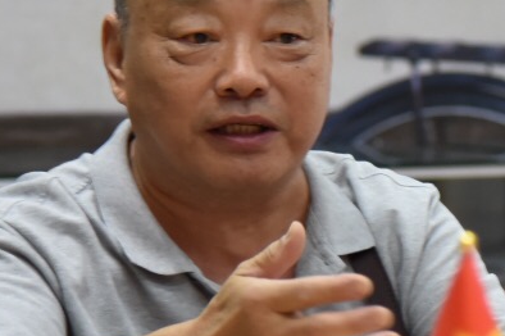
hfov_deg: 5.8
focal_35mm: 354
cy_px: 159
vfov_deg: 3.9
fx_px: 4962
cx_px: 642
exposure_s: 1/80
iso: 2000
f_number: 4
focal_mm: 86
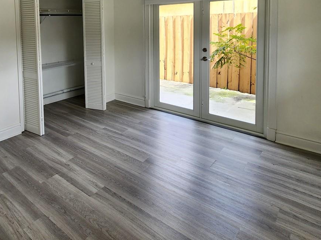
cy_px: 42
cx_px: 103
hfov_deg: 69.3
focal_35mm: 24
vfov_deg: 52.5
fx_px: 223
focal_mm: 2.2
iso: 80
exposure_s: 1/120
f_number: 2.2
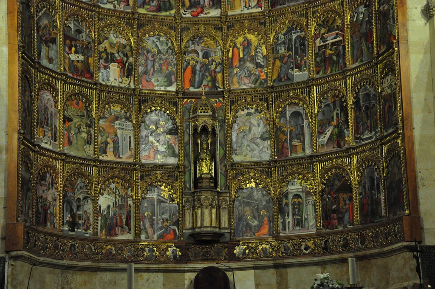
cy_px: 144
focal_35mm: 98
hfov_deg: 20.9
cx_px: 218
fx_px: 1177
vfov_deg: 14.0
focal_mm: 65
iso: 3200
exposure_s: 1/30
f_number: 5
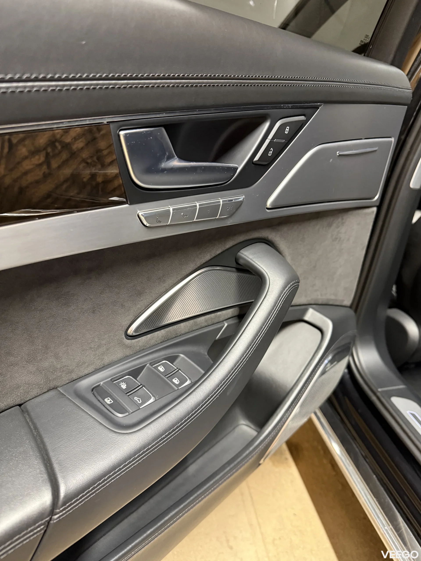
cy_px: 280
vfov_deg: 71.6
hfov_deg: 56.8
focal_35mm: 24
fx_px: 389
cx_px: 210
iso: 640
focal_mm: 6.76
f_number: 1.78
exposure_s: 1/33
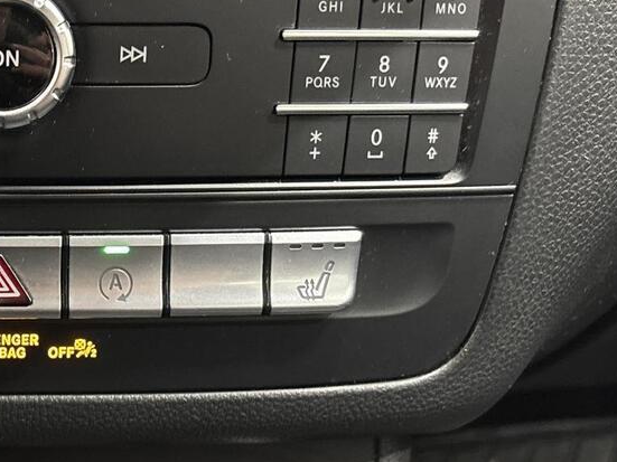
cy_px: 273
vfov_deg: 21.6
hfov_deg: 26.7
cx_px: -31
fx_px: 1212
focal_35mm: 68
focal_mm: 5.96
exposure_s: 1/30
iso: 640
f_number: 1.6
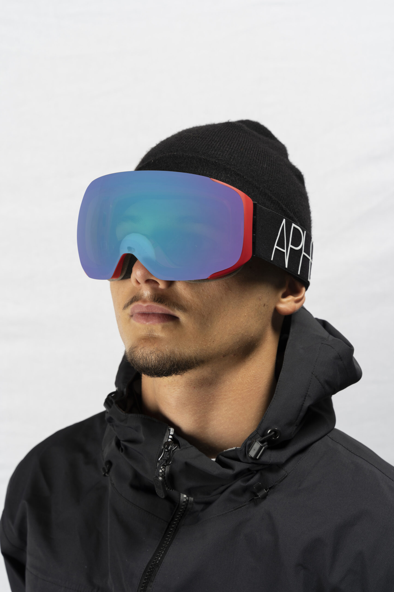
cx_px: 197
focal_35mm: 66
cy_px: 296
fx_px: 1083
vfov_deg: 30.5
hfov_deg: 20.6
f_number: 8
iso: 100
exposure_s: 1/125
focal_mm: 66
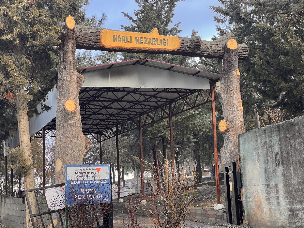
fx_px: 676
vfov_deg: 19.1
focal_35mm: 77
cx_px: 152
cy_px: 114
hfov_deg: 25.3
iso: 125
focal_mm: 9
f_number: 2.8
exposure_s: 1/99
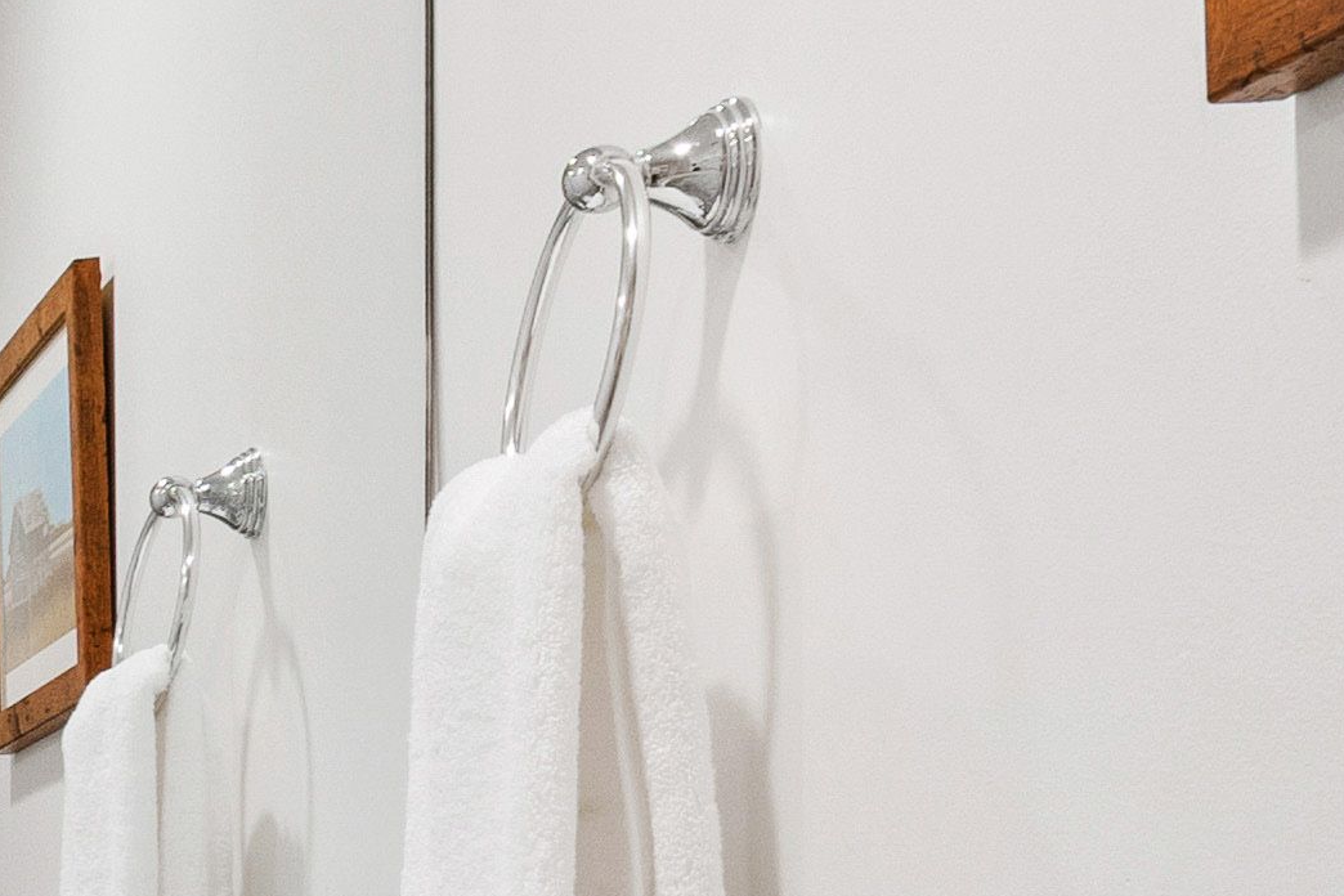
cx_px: -1259
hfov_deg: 18.2
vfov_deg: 16.6
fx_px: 2986
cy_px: 977
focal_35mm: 80
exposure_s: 1/2.5
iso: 100
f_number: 8
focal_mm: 10
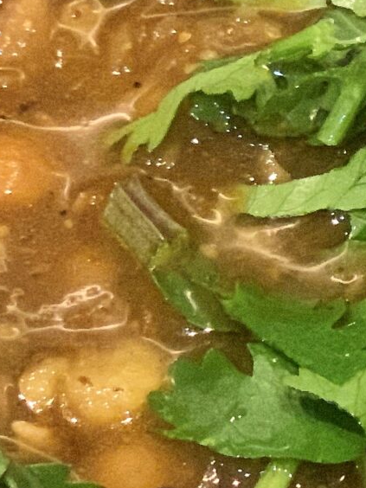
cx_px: 639
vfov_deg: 8.4
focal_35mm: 236
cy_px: 252
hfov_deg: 6.2
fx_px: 3327
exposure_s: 1/33
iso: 400
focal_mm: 6
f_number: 2.4
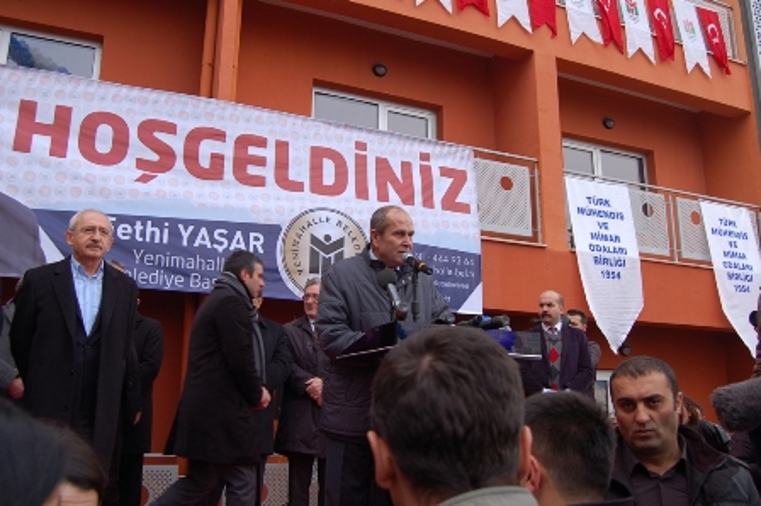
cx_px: 380
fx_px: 697
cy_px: 253
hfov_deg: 57.3
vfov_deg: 39.9
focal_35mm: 33
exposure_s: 1/125
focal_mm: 22
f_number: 5.6
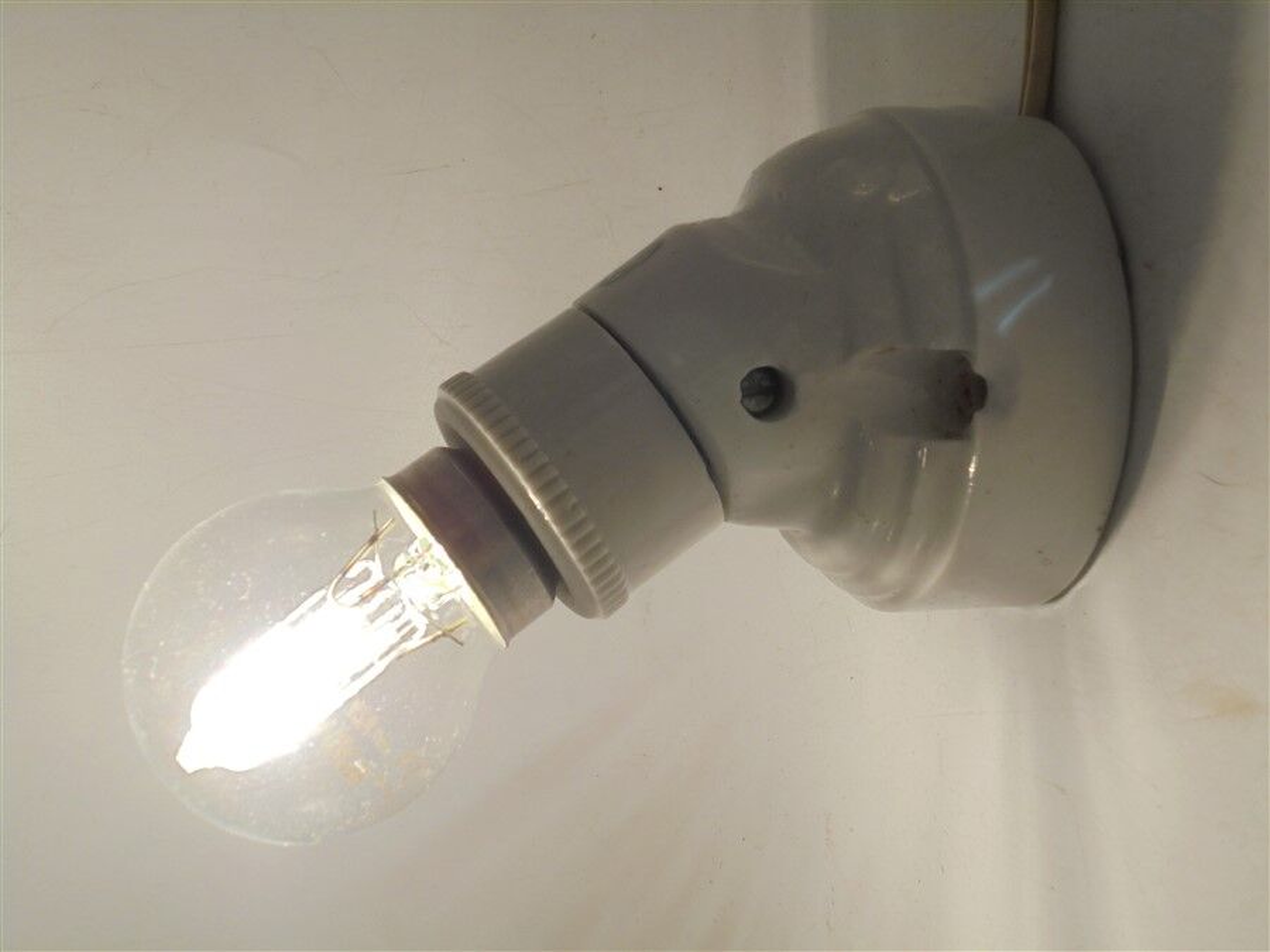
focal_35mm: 73
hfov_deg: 26.7
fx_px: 2678
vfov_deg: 20.2
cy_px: 476
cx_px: 635
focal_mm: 13.1
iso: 100
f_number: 6.1
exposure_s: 1/60
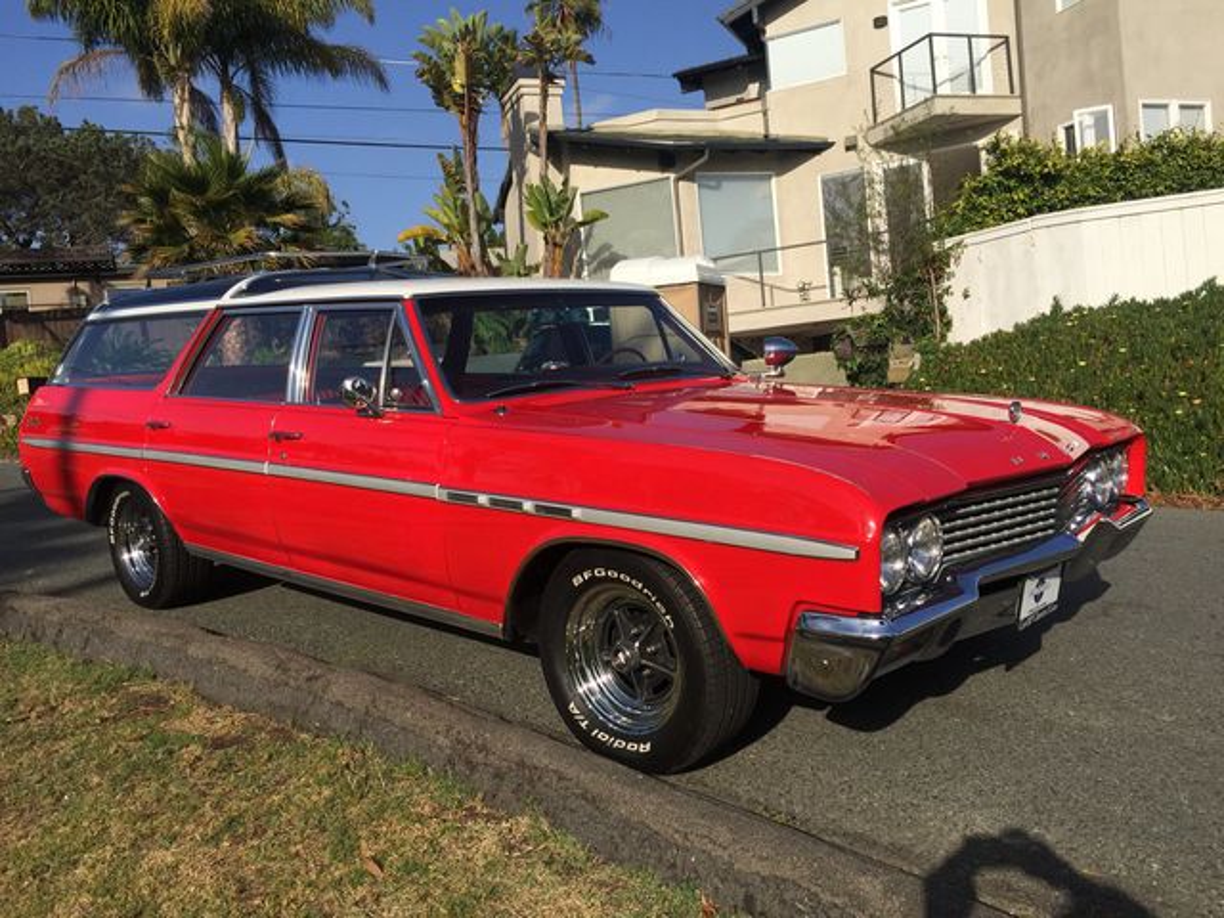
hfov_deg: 61.7
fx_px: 1025
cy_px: 459
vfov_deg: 48.2
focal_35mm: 29
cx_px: 612
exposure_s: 1/2475
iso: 32
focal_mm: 4.15
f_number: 2.2
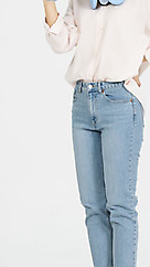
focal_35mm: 170
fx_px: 1203
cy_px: 110
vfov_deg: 12.7
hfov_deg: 7.1
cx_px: 106
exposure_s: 1/125
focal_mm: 98
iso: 100
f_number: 13
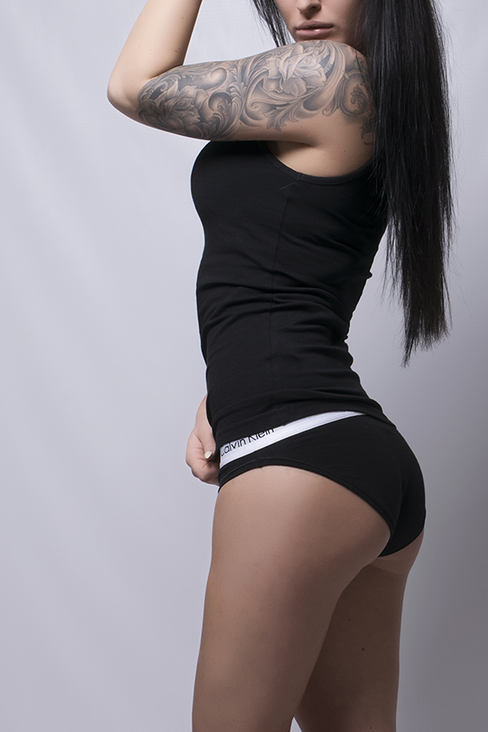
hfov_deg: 15.0
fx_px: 1849
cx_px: 350
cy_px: 505
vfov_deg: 22.3
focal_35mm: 91
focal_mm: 32
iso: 100
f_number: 13
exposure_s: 1/200
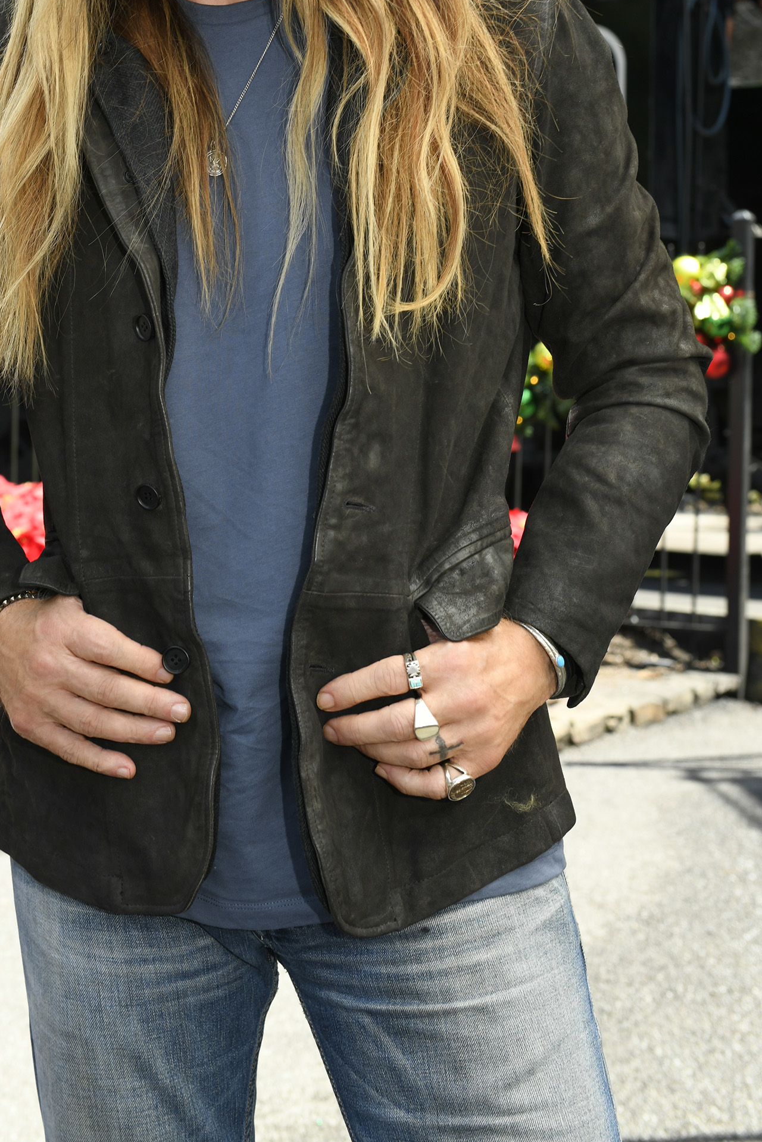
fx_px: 2381
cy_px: 267
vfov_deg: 26.6
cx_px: 224
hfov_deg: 18.1
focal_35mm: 75
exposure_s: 1/125
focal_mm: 48
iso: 200
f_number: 5.6
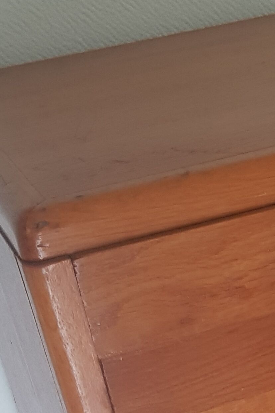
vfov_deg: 20.9
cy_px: 542
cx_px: 343
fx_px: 1008
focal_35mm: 88
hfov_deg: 14.9
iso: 200
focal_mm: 4.2
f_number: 1.7
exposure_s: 1/29
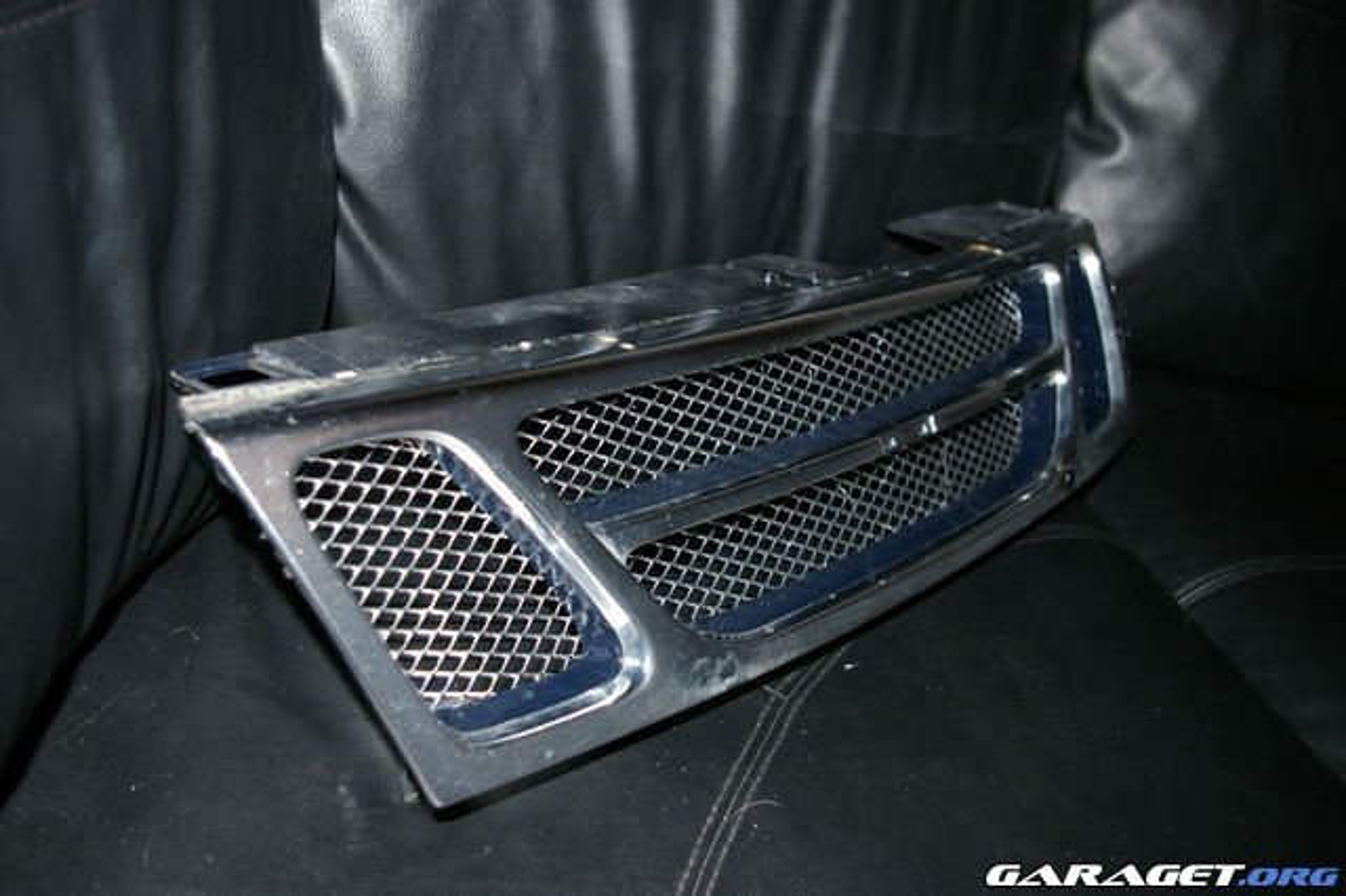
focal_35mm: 39
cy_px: 448
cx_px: 673
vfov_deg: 34.2
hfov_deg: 49.6
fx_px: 1457
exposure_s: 1/45
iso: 200
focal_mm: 26
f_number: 4
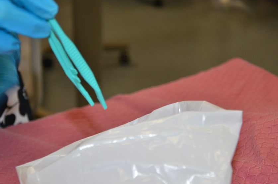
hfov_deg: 23.2
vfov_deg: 15.5
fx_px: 678
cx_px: 135
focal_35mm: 88
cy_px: 93
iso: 800
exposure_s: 1/60
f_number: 4.8
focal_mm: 48
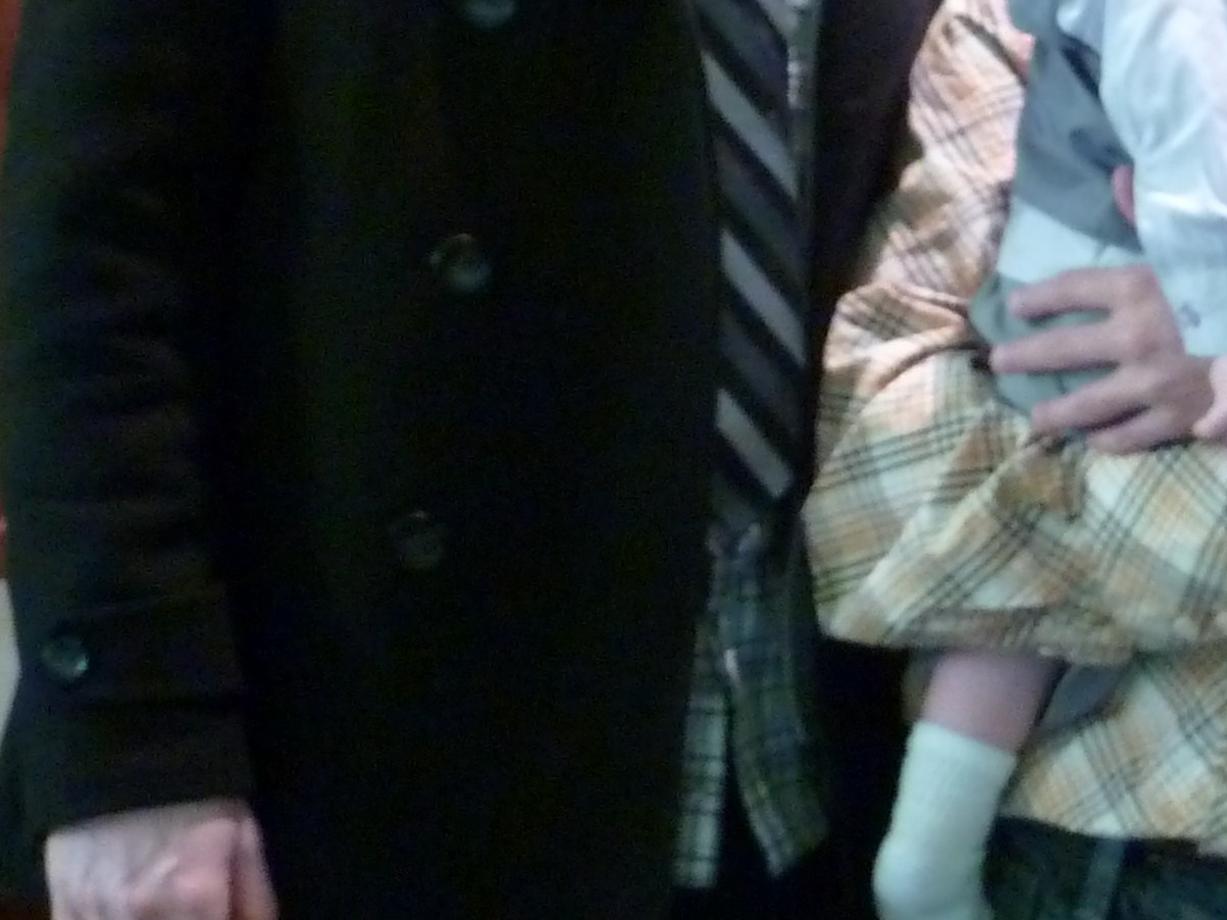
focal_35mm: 123
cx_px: 1575
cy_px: 263
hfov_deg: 15.3
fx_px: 4359
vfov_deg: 12.0
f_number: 3.6
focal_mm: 6.1
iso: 400
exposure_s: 1/8
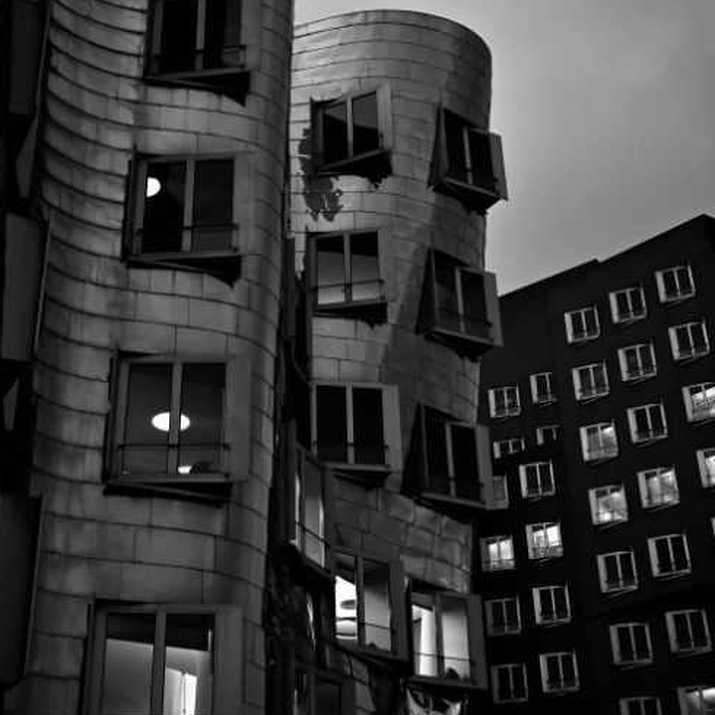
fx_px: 1215
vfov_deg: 32.8
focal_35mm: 52
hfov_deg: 32.8
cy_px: 393
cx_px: 356
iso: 1400
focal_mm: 40
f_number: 8
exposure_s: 1/160
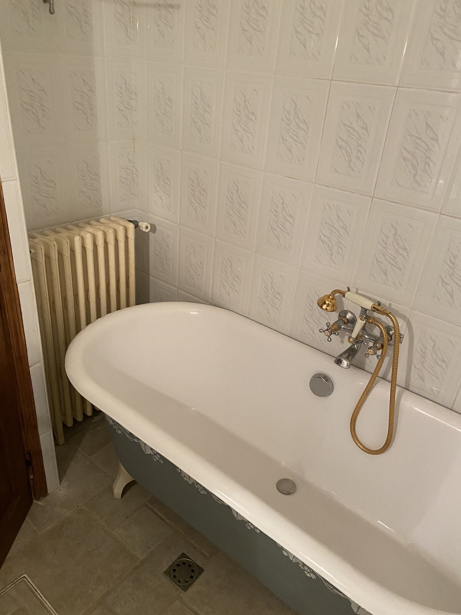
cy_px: 308
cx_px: 230
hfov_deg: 53.1
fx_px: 462
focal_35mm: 26
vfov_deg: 67.3
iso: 320
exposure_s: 1/50
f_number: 1.8
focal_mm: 4.25
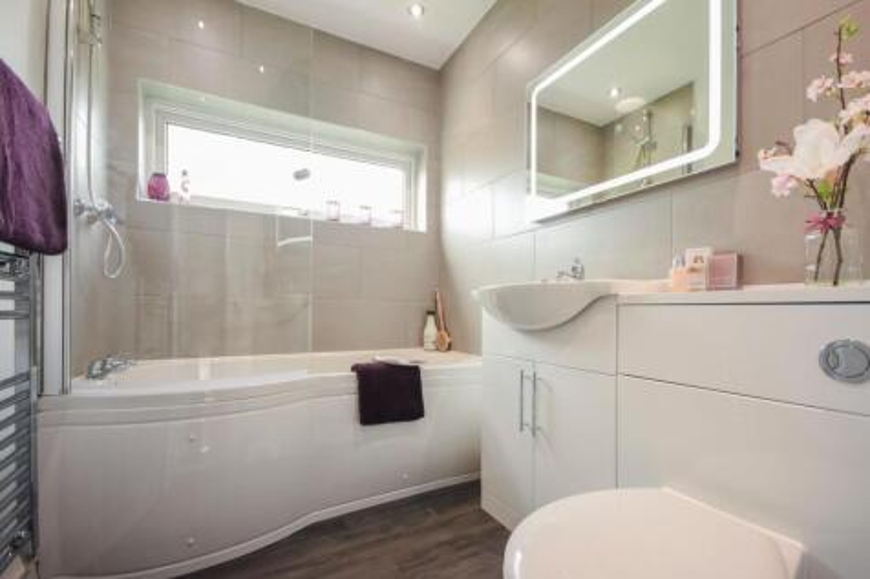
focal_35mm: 15
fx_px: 362
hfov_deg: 100.4
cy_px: 290
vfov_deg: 77.3
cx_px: 435
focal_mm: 10
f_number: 4
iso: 800
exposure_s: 1/125
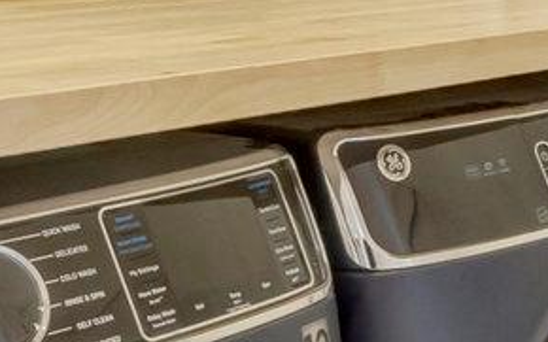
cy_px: -77
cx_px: 780
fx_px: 1717
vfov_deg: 11.1
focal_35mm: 115
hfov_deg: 16.7
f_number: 8
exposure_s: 1/40
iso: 1250
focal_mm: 16
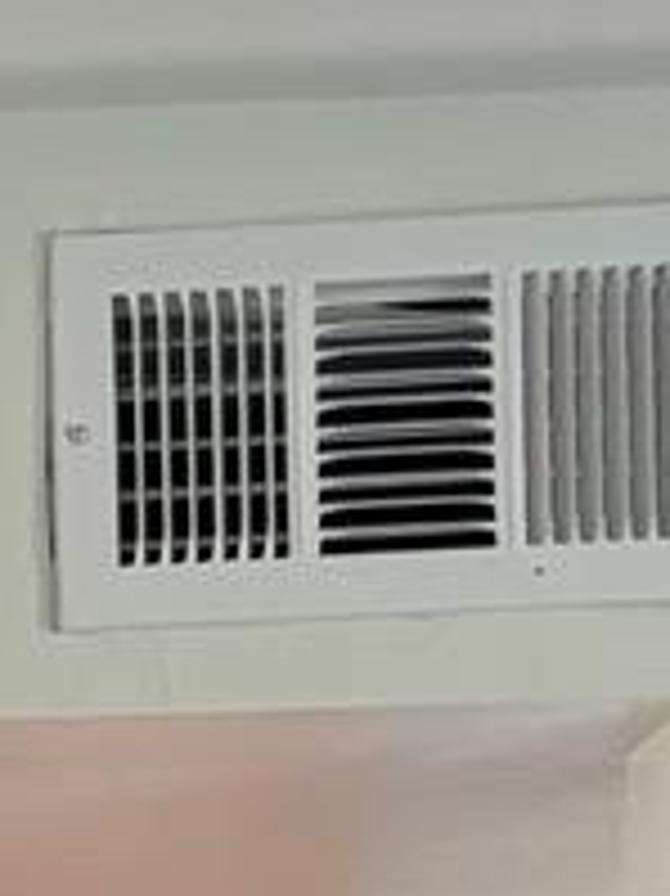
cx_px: -1412
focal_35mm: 201
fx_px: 5193
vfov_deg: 8.6
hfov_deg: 6.6
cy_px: 2422
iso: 200
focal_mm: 5.96
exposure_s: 1/60
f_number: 1.6
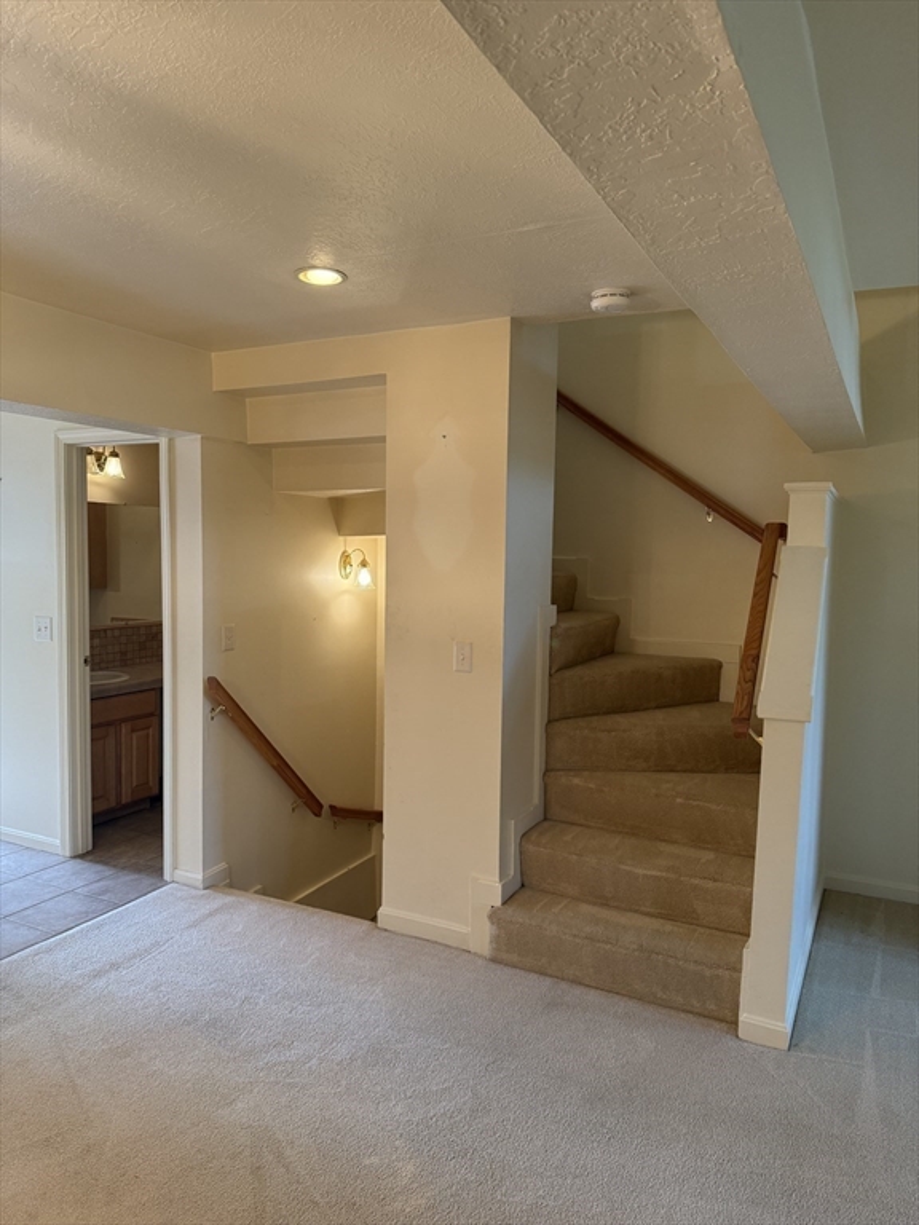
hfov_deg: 56.8
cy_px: 612
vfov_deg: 71.6
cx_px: 460
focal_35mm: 24
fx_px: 850
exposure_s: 1/126
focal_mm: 6.76
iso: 200
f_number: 1.78
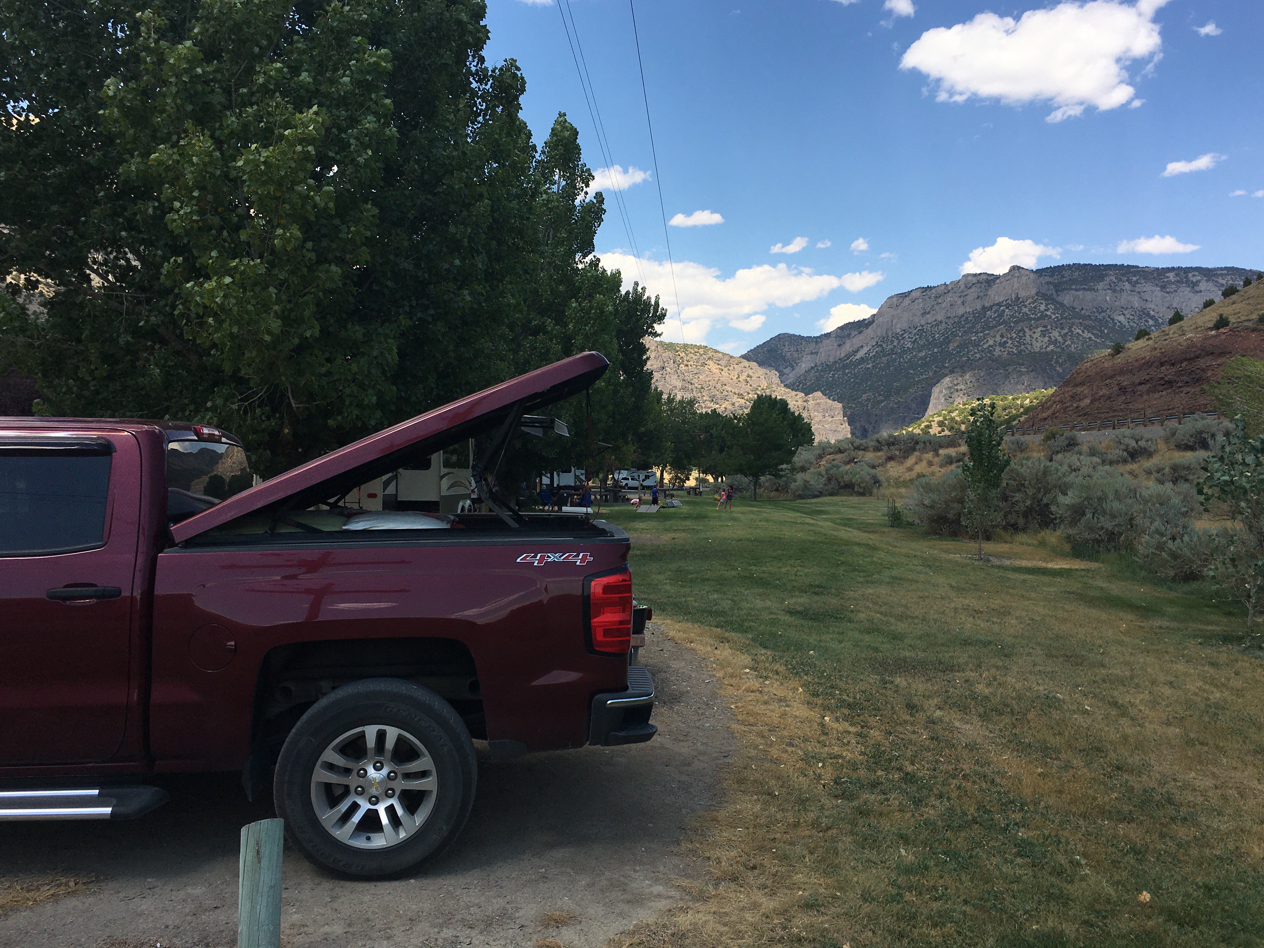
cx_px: 637
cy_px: 462
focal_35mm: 30
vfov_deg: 46.8
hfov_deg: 60.0
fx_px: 1095
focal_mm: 4.15
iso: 25
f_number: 2.2
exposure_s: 1/1876
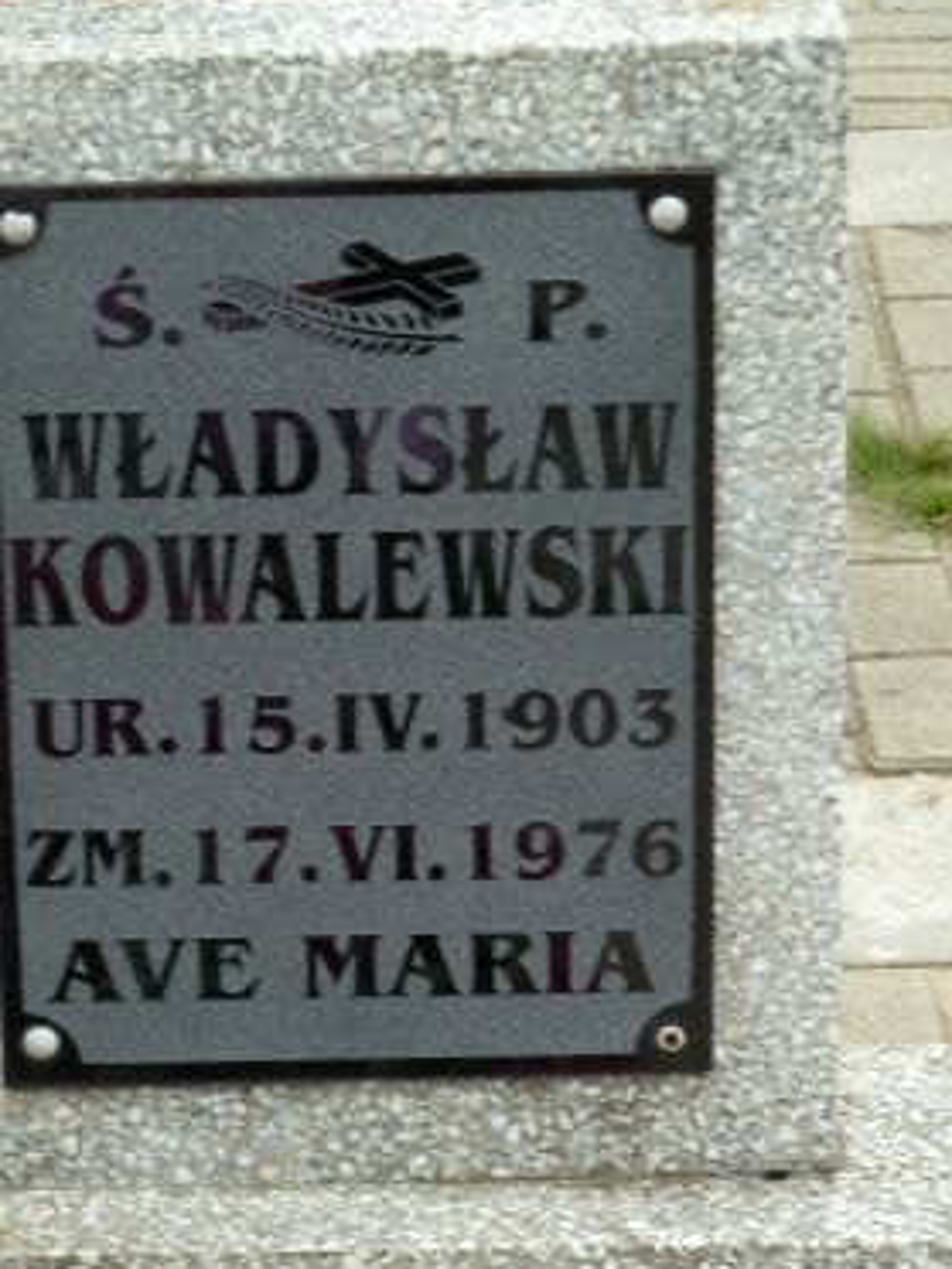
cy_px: 716
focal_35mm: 165
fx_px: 6050
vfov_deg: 12.0
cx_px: 341
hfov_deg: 9.0
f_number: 4.4
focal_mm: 21
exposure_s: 1/50
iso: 100
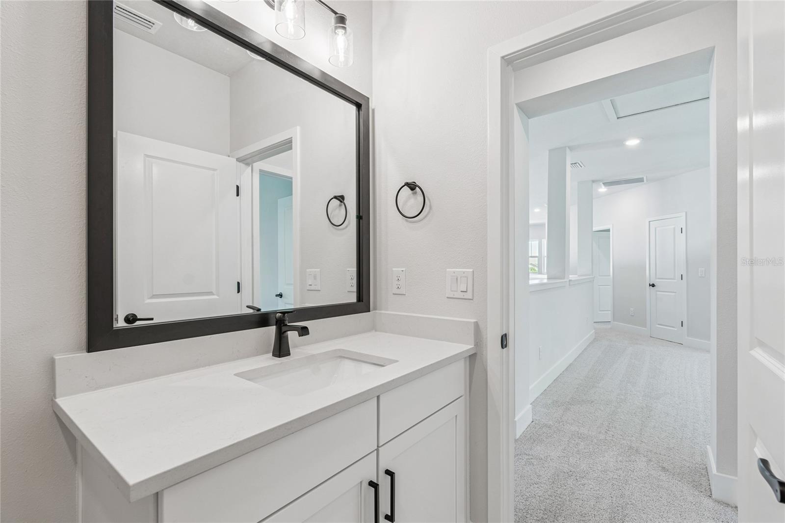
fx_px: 327
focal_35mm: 15
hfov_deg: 100.4
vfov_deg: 77.3
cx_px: 392
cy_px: 262
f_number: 7.1
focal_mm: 10
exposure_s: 1/4
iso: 100
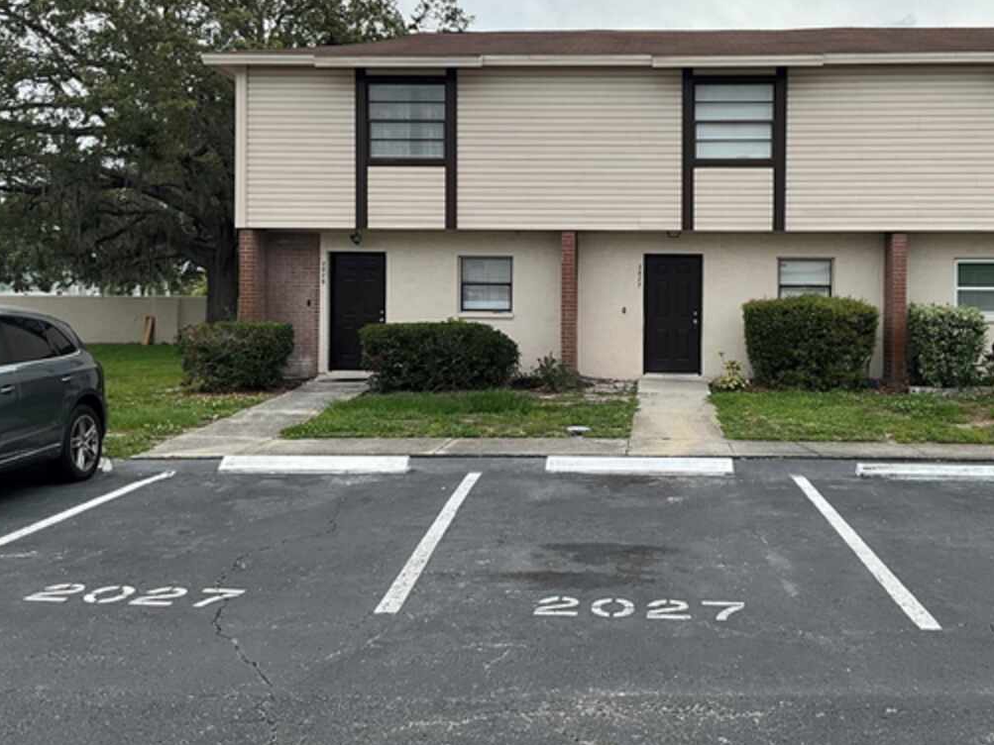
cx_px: 609
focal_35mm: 37
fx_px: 1062
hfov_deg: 49.7
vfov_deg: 38.6
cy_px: 313
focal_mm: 3
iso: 25
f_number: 1.8
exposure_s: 1/397
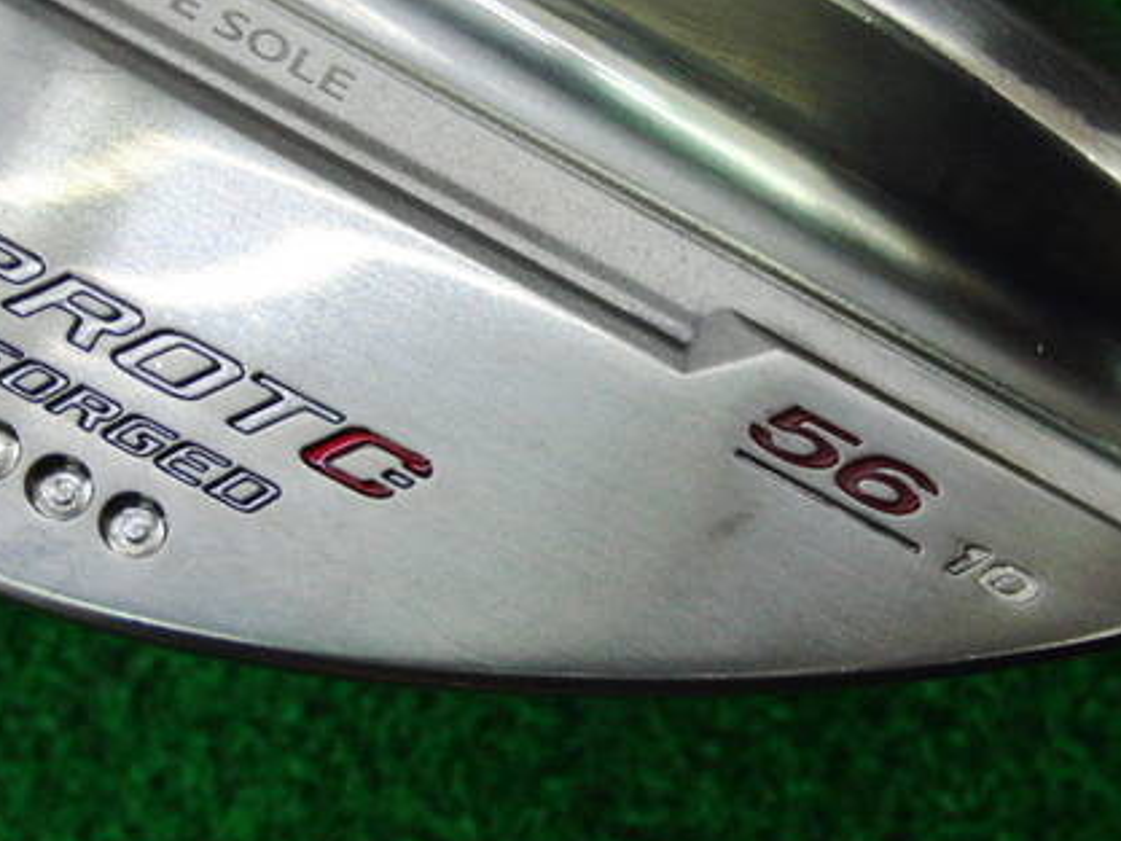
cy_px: 339
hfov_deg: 29.4
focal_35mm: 66
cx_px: 583
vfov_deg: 22.2
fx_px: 2138
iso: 400
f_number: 3.7
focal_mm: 7.54
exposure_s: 1/80
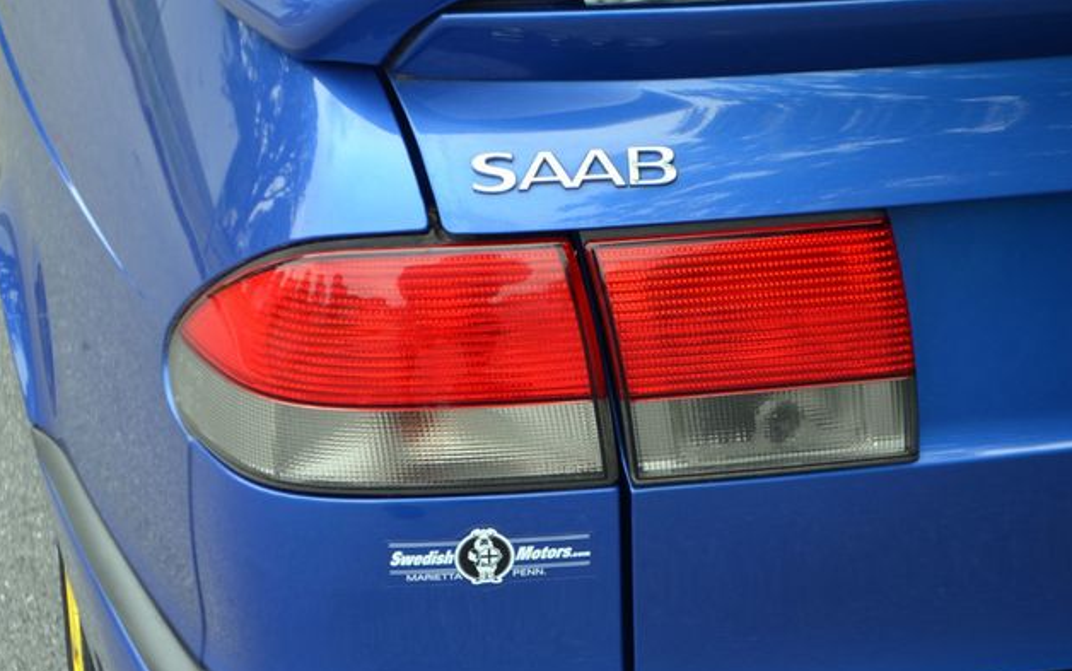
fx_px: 2499
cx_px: 538
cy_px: 360
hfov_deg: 24.2
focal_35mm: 86
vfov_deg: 15.3
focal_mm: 55
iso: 200
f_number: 5.6
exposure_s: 1/125
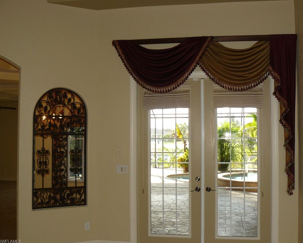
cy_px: 122
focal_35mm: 38
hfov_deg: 47.9
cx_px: 162
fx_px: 341
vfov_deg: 39.2
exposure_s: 1/100
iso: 100
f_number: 2.8
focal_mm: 6
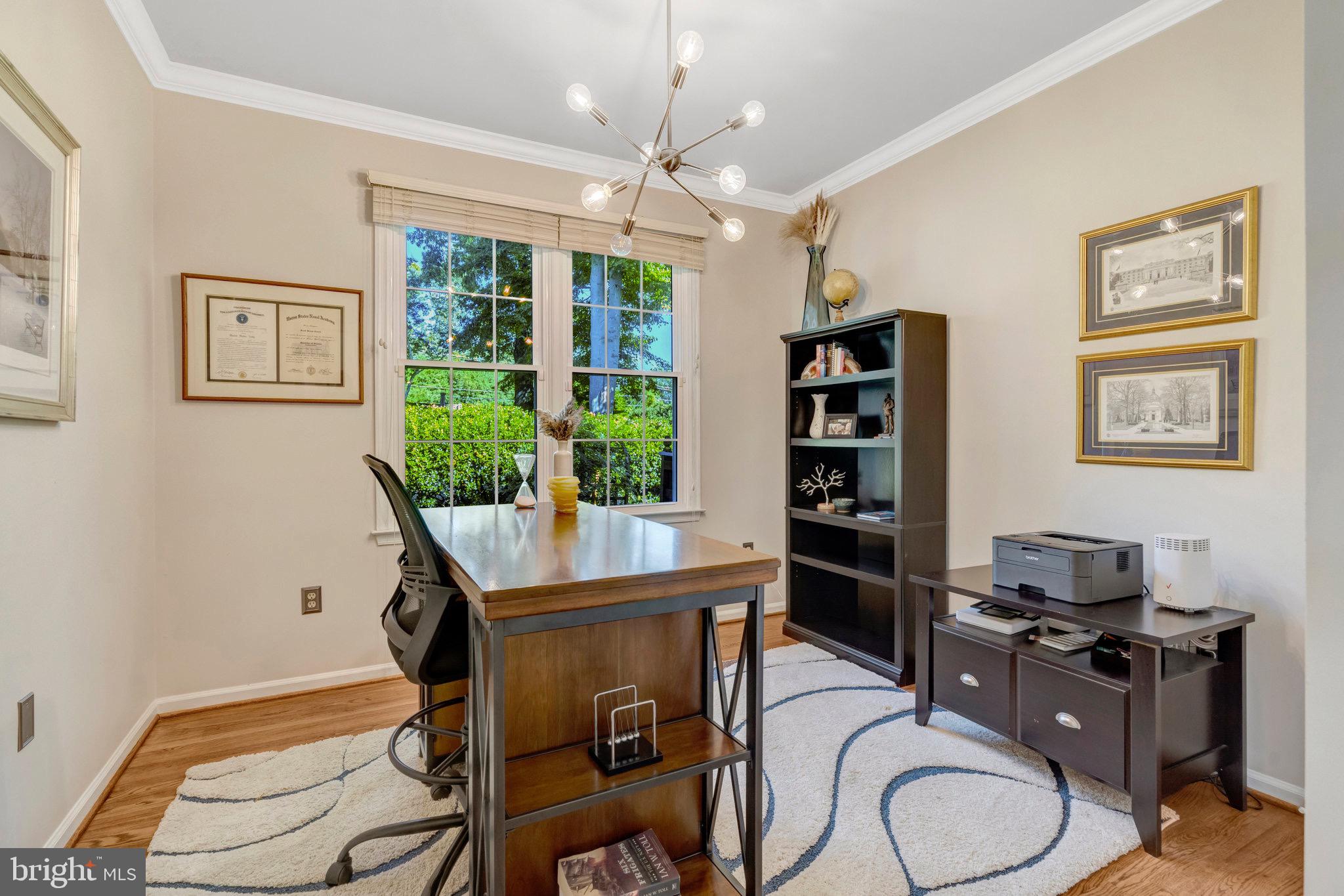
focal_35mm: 16
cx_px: 672
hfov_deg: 96.7
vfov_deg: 73.7
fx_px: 597
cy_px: 448
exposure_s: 1/40
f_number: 8
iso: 1250
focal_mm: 16
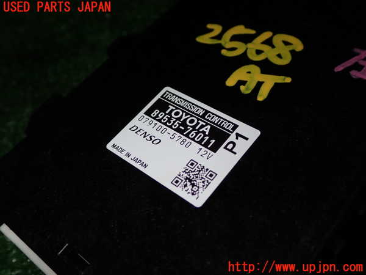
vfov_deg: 37.7
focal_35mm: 38
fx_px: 402
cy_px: 138
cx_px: 183
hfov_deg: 49.0
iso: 200
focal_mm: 6.83
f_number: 8
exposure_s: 1/40
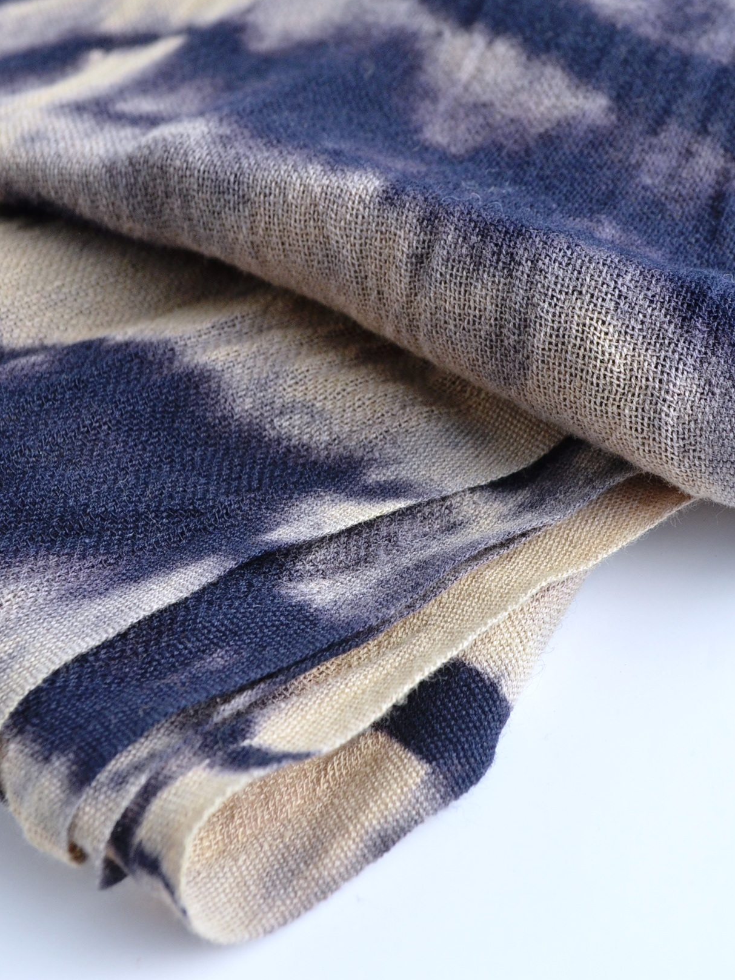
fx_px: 1614
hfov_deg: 25.6
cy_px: 486
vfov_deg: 33.8
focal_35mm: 57
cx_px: 387
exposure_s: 1/250
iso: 500
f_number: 7.1
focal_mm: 26
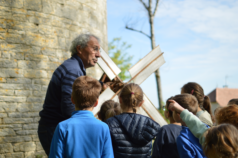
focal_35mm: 52
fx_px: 347
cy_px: 79
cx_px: 119
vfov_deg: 25.7
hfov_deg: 37.9
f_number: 1.8
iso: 100
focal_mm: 35
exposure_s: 1/2000
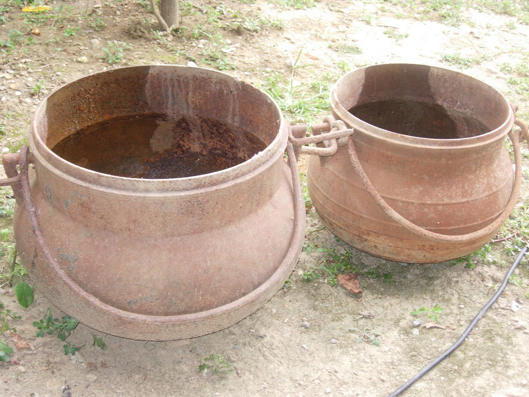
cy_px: 198
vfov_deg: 24.0
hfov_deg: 31.7
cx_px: 264
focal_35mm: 61
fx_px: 932
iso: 79
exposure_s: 1/39.1
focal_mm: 12.7
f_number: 3.5
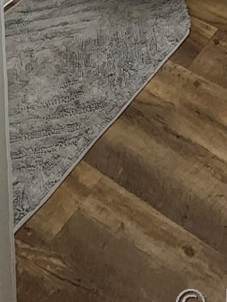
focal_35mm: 60
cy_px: -361
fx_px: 525
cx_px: 277
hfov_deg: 22.4
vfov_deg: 17.1
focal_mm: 2.2
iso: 250
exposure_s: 1/60
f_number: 2.2
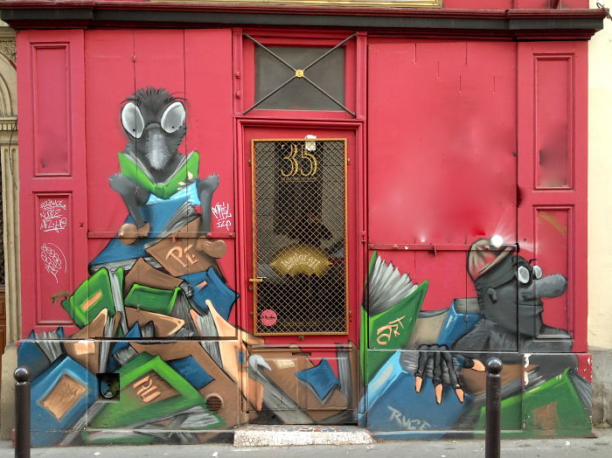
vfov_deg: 40.7
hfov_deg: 52.7
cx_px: 306
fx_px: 618
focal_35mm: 35
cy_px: 229
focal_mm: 4.28
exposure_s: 1/40
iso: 64
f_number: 2.4
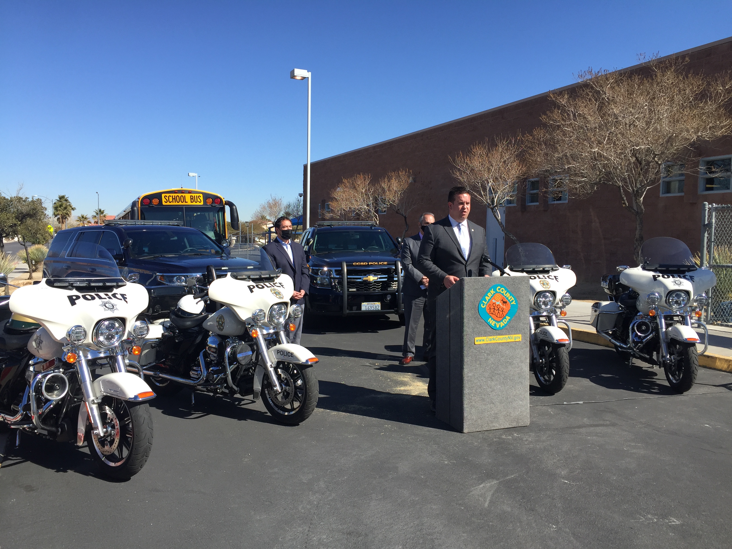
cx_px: 366
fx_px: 613
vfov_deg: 48.2
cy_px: 274
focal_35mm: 29
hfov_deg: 61.7
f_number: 2.2
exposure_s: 1/1319
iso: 32
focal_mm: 4.15
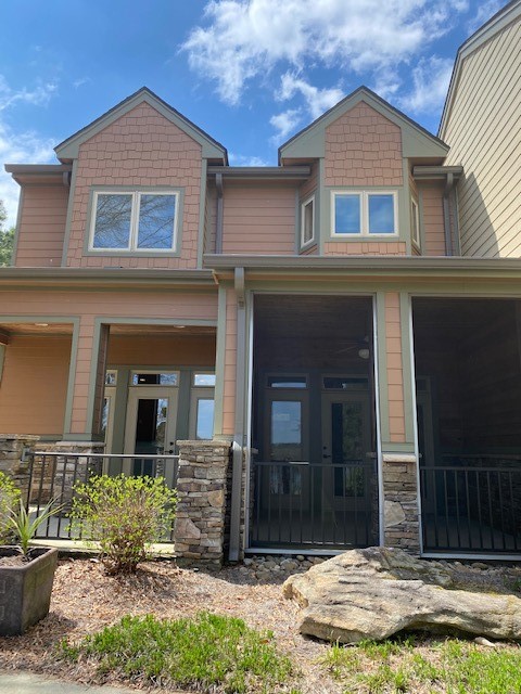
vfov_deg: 67.3
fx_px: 522
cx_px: 260
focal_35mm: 26
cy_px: 347
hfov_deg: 53.1
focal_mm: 4.25
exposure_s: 1/1346
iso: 32
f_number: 1.8
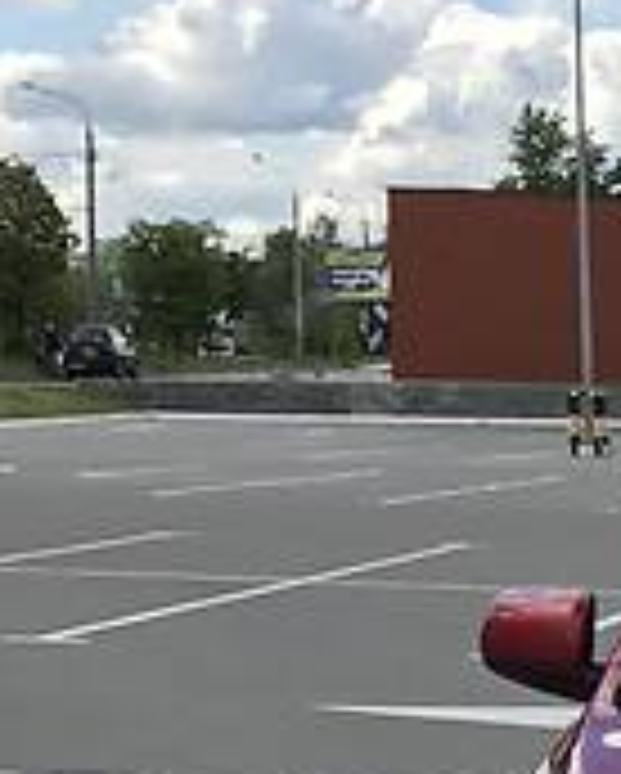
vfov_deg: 13.9
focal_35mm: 127
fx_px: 2913
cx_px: 891
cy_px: 1287
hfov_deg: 11.7
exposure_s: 1/1168
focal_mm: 4
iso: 20
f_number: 1.8
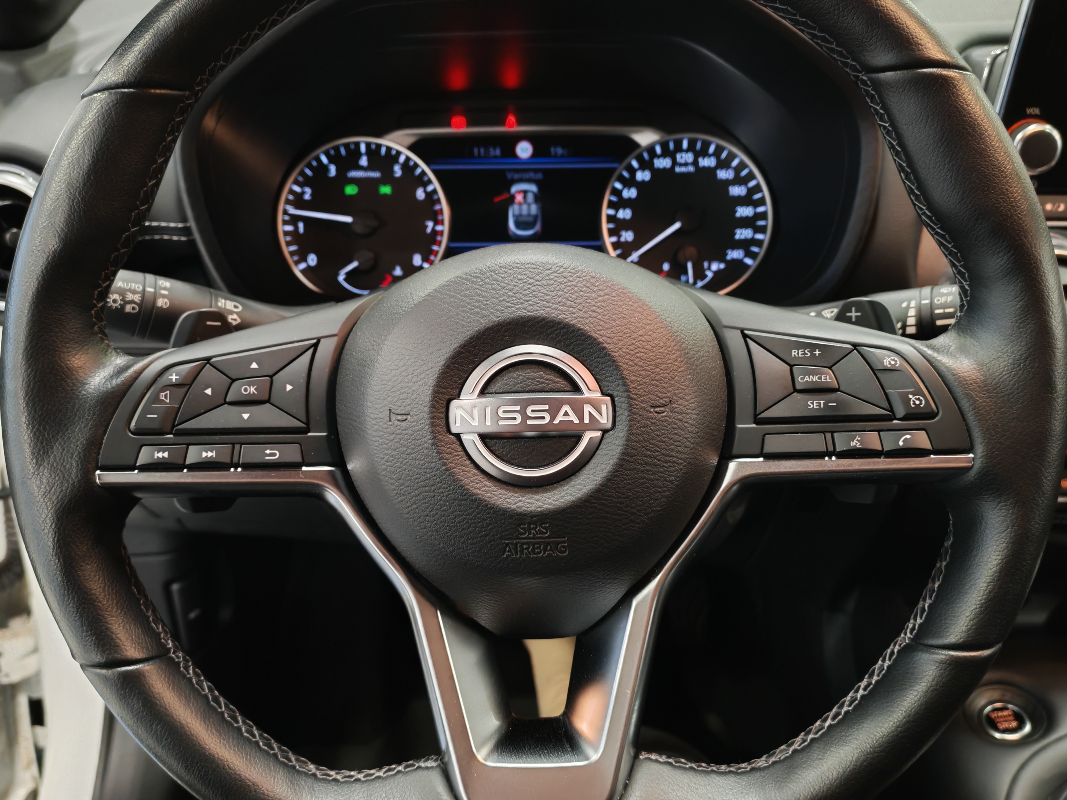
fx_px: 1048
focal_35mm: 34
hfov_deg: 54.0
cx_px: 529
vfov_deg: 41.8
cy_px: 403
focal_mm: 6.12
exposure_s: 1/50
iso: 1156
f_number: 1.9
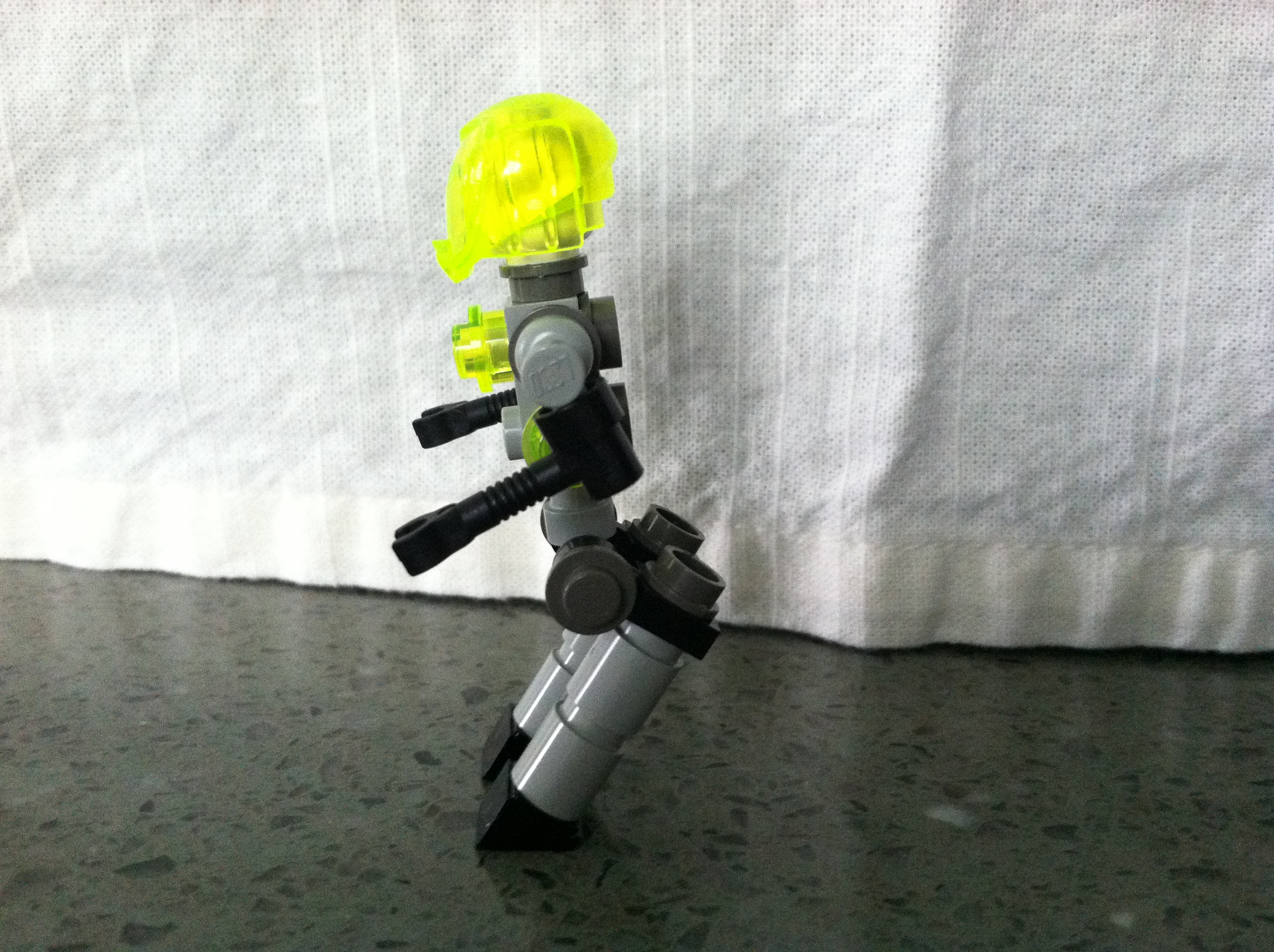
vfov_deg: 40.6
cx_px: 637
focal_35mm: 35
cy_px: 476
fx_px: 1286
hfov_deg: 52.7
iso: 320
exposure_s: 1/15
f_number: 2.8
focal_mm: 3.85
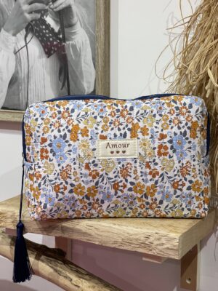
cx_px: 109
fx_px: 537
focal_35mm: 64
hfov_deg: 22.9
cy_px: 146
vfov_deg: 30.3
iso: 200
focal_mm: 7.5
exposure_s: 1/100
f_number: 2.2
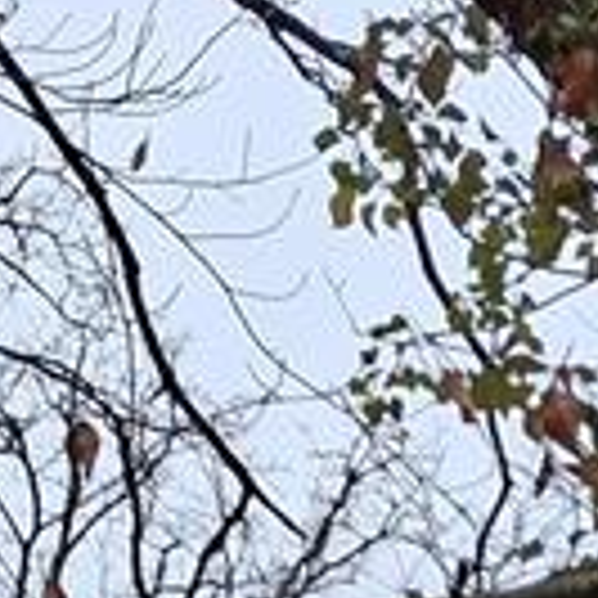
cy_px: 2059
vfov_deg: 7.7
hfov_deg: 8.3
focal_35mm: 184
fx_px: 3596
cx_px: 1695
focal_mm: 5.54
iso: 50
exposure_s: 1/178
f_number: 1.8
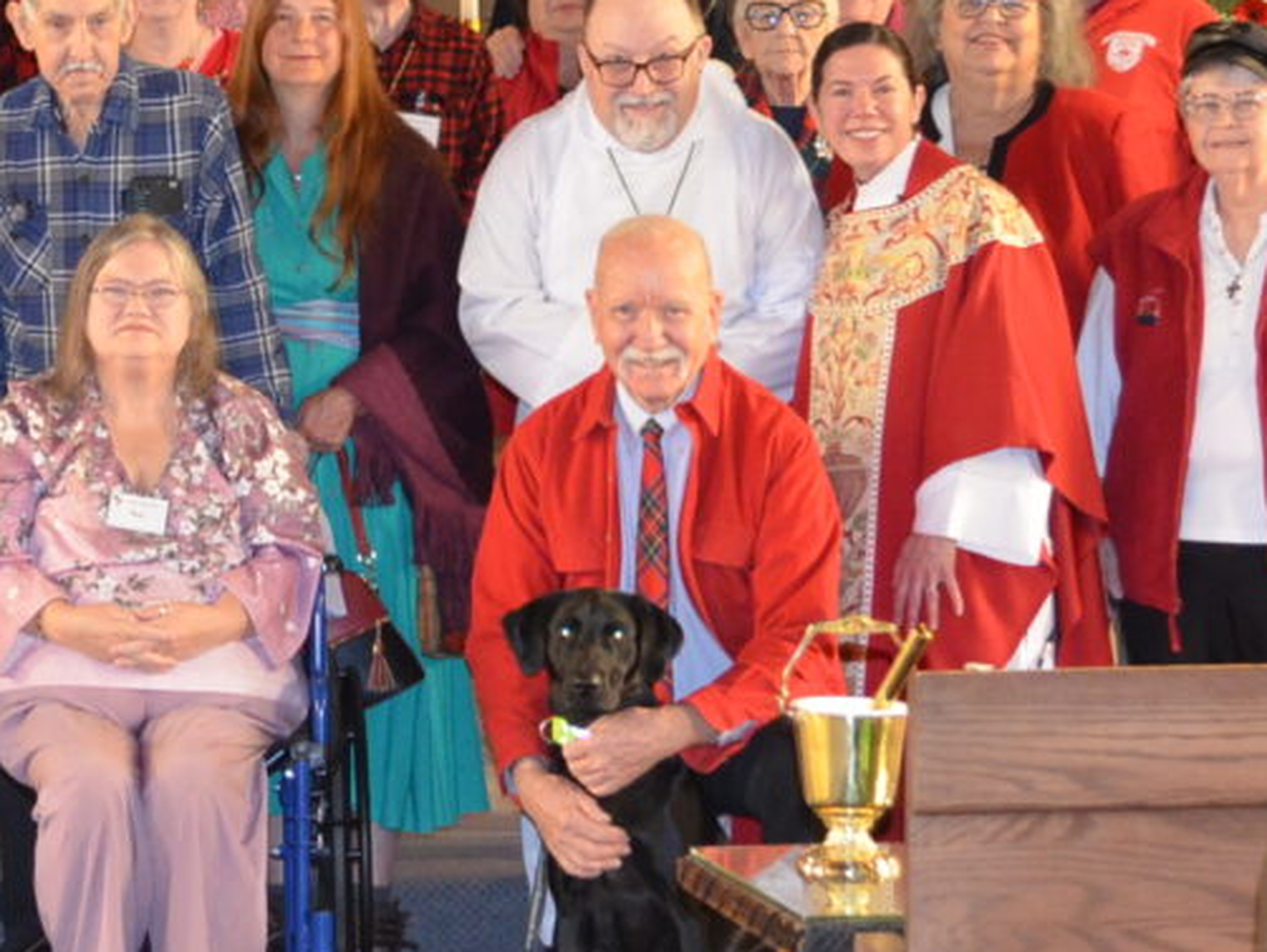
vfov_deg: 11.4
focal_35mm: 129
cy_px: 96
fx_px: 4724
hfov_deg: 15.1
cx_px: 194
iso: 1800
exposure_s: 1/60
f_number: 4.5
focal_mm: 30
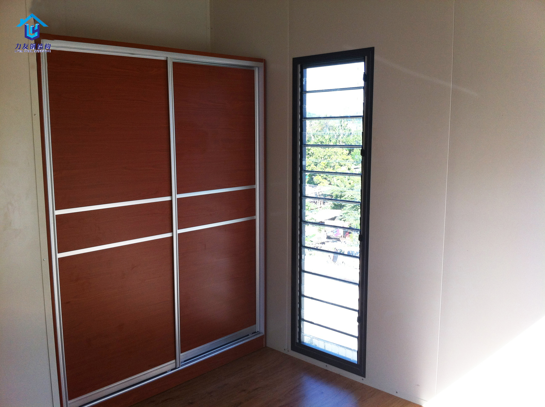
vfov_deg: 40.6
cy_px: 204
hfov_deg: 52.7
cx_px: 272
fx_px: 550
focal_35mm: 35
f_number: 2.8
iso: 80
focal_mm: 3.85
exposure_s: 1/215
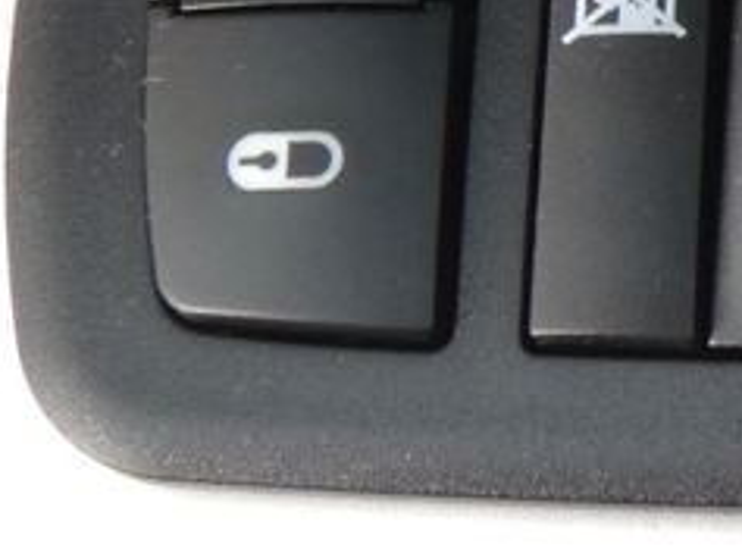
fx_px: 3517
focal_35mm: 164
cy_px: -56
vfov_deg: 9.0
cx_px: 1575
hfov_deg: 10.8
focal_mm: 6.8
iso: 200
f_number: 5.6
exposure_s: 1/80
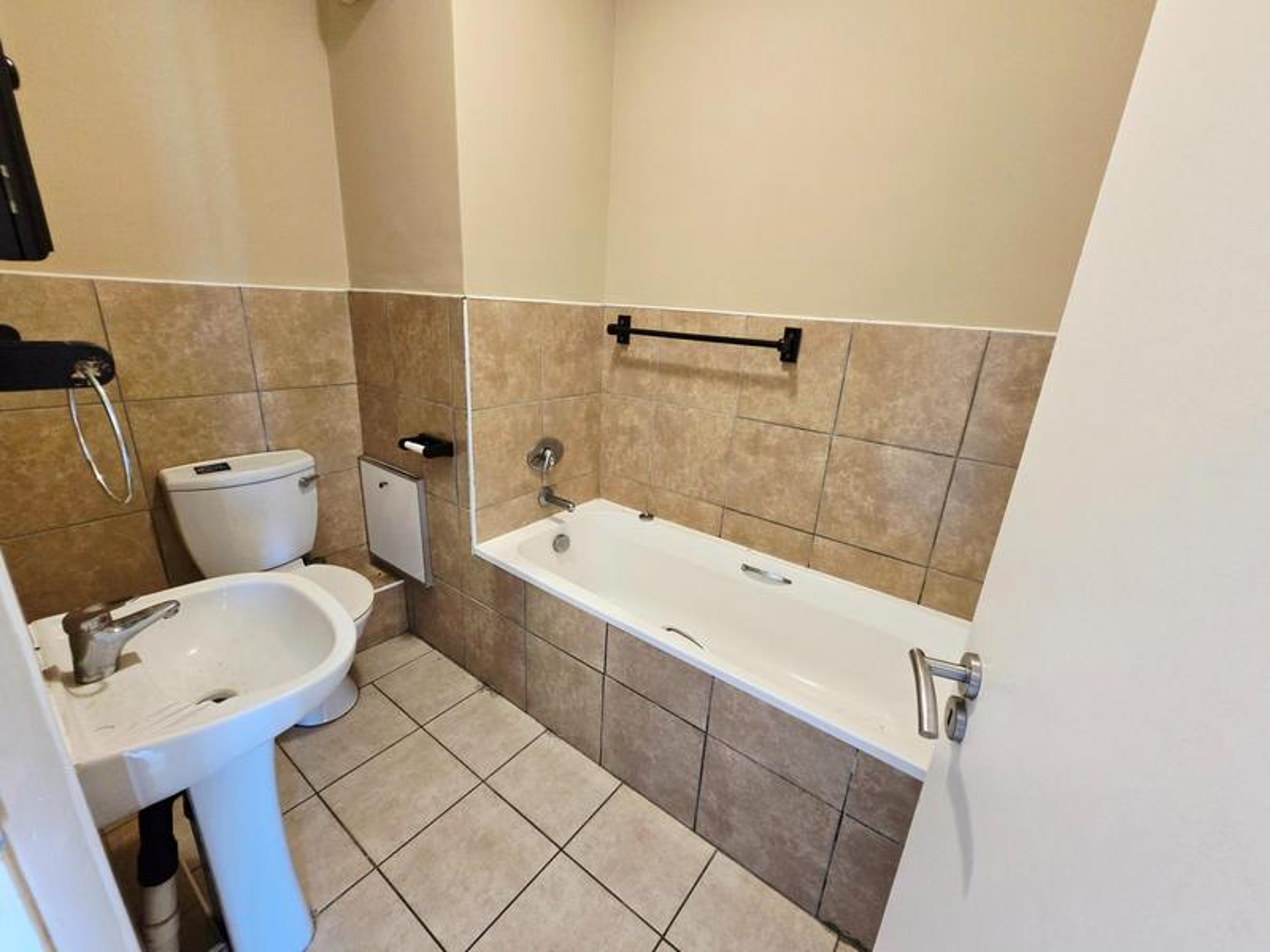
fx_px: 477
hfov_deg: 106.2
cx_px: 635
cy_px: 476
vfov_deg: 89.9
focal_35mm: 13
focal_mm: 2.2
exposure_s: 1/50.3
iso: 500
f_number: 2.2
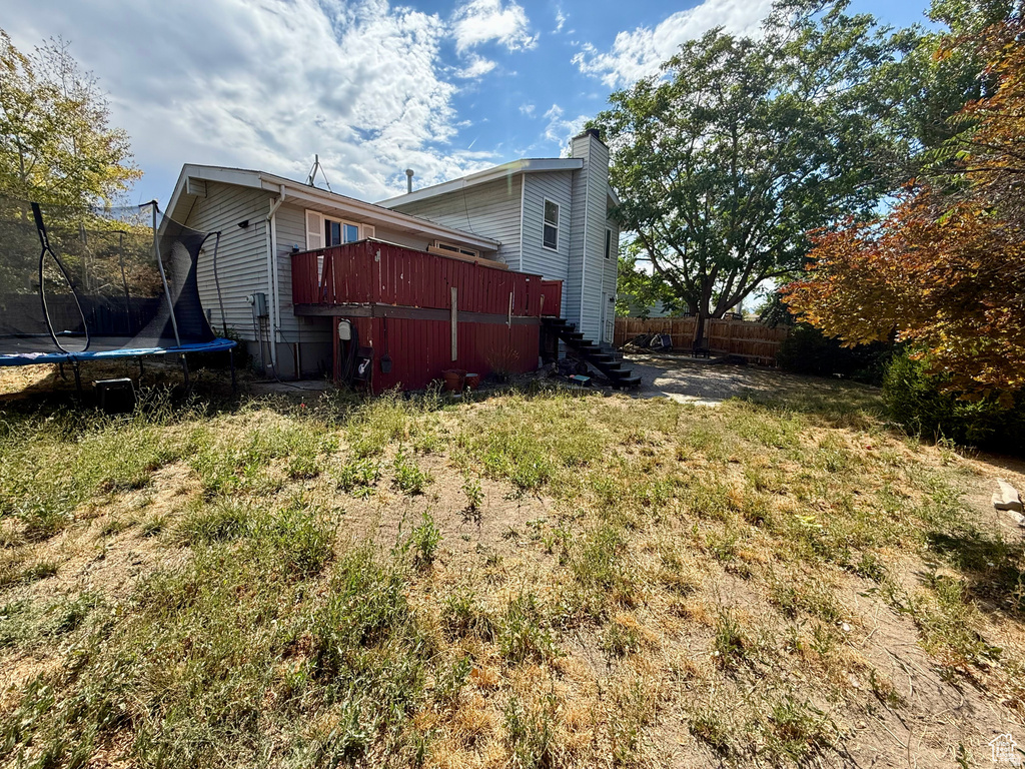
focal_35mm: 14
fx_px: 415
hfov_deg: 102.1
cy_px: 384
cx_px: 512
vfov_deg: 85.7
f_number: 2.2
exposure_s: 1/809
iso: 50
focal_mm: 2.22
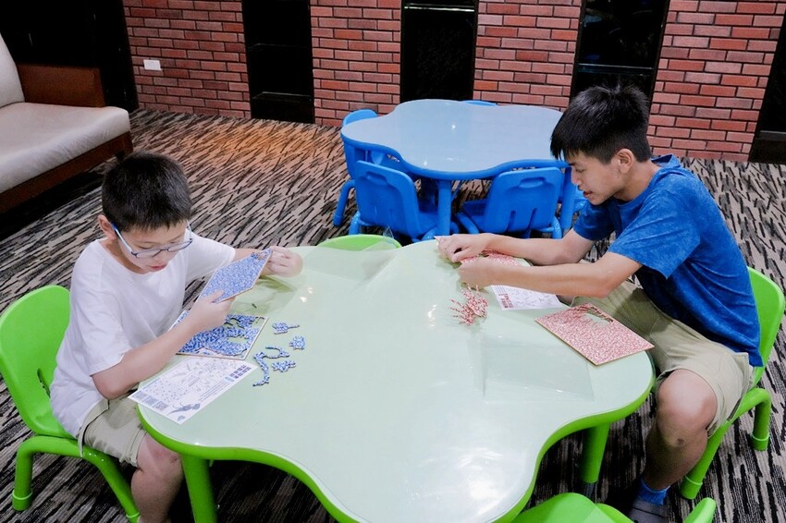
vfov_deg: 42.3
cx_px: 393
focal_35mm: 31
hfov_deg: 60.3
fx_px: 677
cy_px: 262
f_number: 7.1
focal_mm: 31
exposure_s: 1/125
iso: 6400
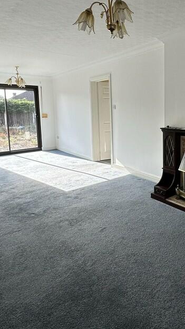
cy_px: 132
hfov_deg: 44.1
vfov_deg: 73.3
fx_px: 218
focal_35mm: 25
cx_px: 143
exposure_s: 1/162
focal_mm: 2.22
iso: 40
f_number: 2.2
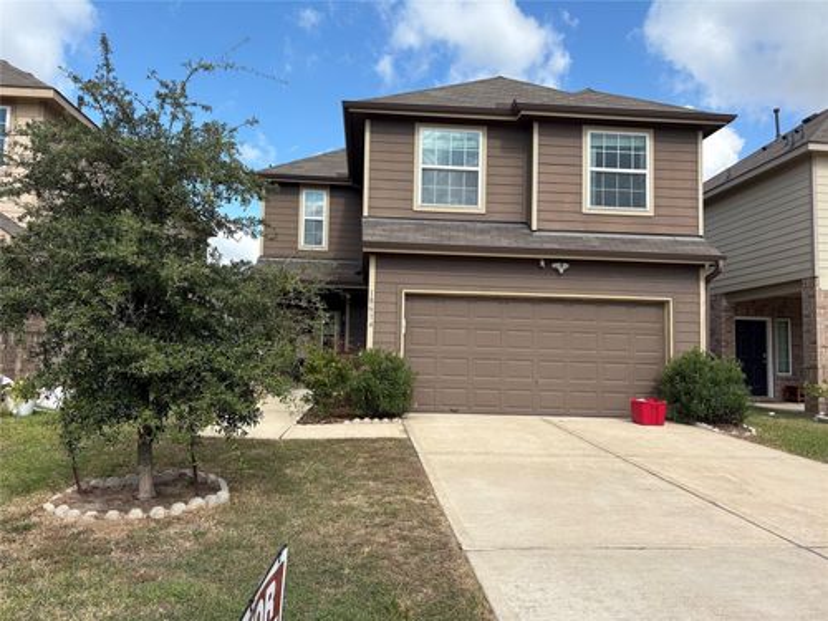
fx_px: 622
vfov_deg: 53.1
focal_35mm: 26
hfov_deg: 67.3
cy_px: 310
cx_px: 414
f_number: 1.6
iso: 50
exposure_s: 1/2208
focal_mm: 5.96
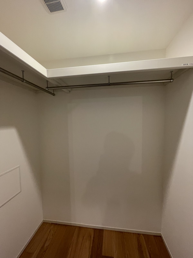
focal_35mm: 14
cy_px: 129
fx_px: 104
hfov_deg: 85.7
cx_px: 96
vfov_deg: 102.1
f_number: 2.4
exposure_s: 1/50
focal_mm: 1.55
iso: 200
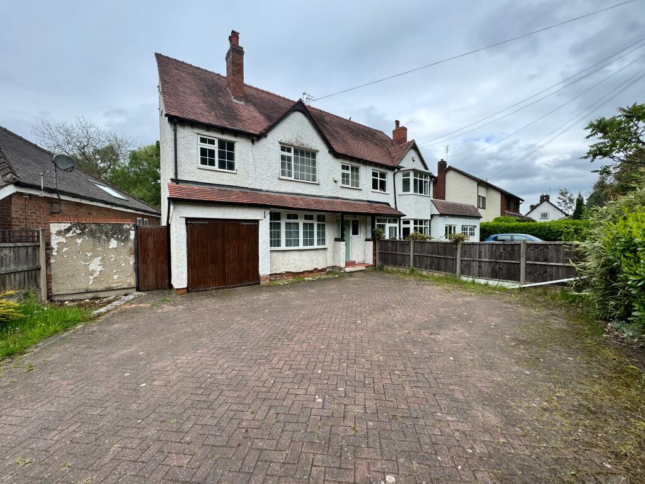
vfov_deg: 85.7
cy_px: 242
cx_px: 322
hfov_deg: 102.1
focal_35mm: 14
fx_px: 261
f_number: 2.2
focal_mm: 2.22
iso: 40
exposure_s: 1/578
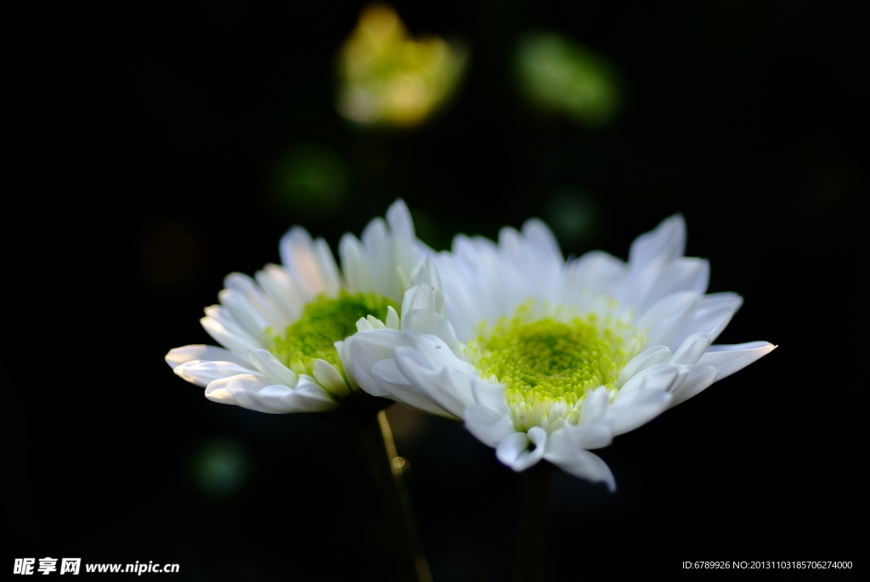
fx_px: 2177
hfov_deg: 22.6
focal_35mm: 90
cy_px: 291
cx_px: 435
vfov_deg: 15.2
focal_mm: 60
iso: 100
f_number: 3.2
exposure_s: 1/160
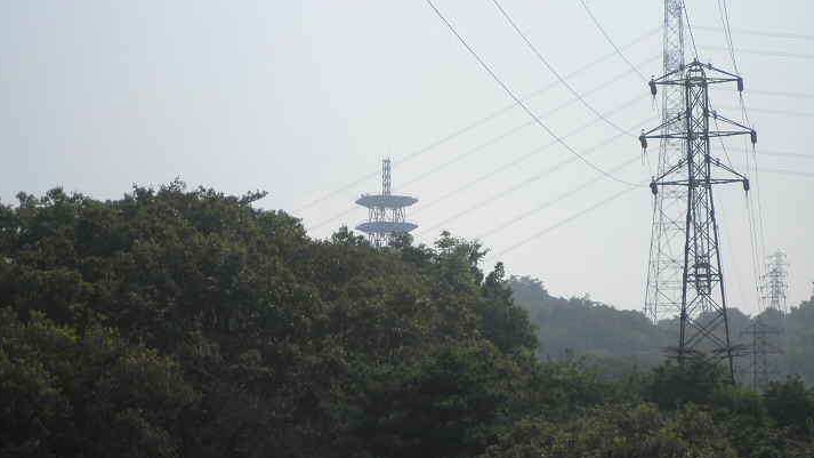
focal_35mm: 132
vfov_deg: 9.2
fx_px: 2849
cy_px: 241
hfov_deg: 16.3
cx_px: 440
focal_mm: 19.6
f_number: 5.9
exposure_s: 1/500
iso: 64
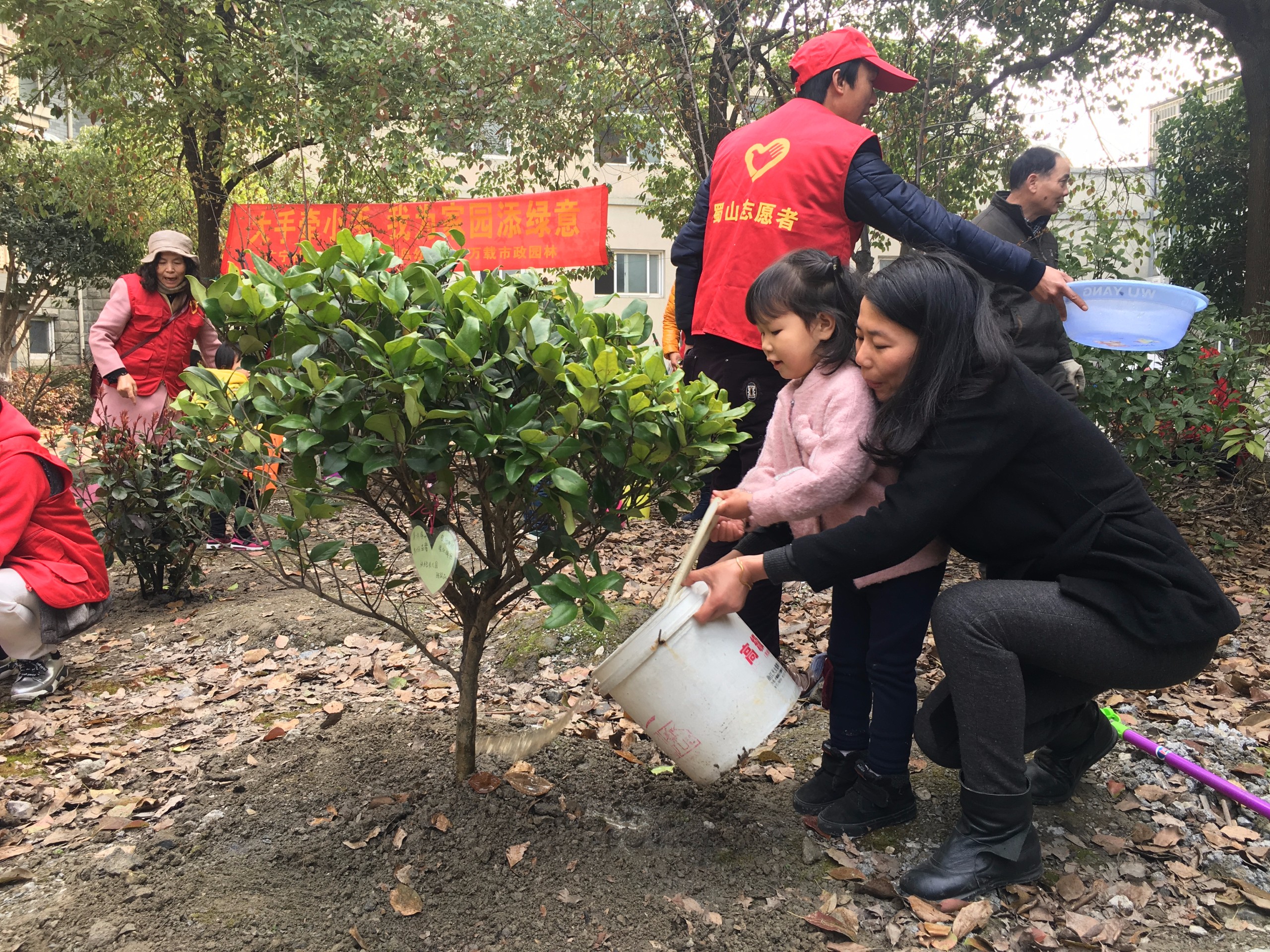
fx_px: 1064
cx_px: 635
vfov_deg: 48.2
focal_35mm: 29
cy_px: 476
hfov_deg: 61.7
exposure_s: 1/100
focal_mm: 4.15
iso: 25
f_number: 2.2
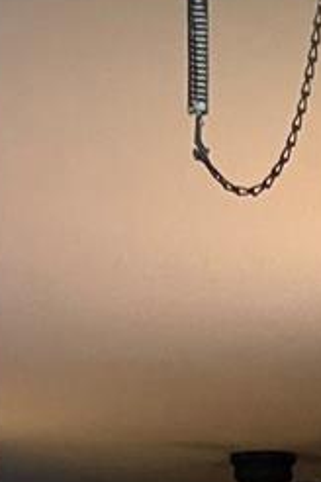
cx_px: 444
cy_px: 1021
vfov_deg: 13.4
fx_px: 1698
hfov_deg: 10.5
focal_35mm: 127
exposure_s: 1/30
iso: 500
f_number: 1.6
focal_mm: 5.1
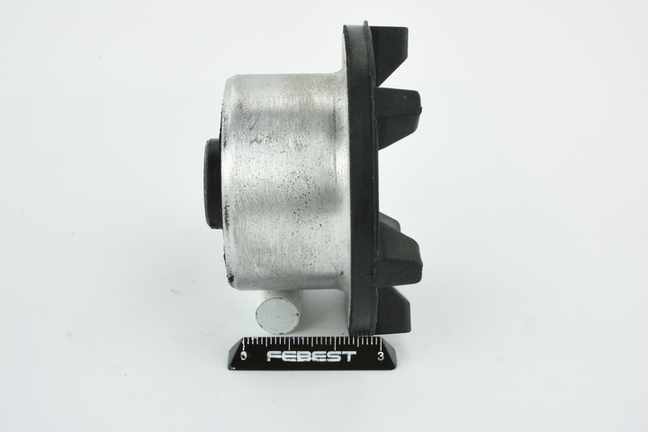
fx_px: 1080
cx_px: 324
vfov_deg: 22.6
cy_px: 216
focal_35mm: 60
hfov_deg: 33.4
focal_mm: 60
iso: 64
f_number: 29
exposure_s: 1/2.5
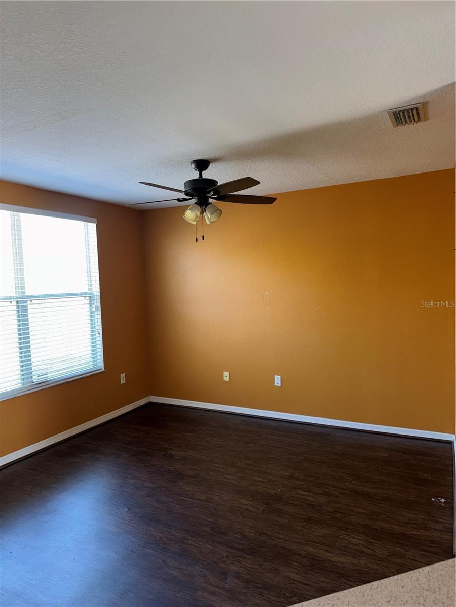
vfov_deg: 71.6
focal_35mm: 24
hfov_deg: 56.8
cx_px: 228
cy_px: 304
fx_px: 422
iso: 80
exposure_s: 1/28
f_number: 1.78
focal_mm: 6.76
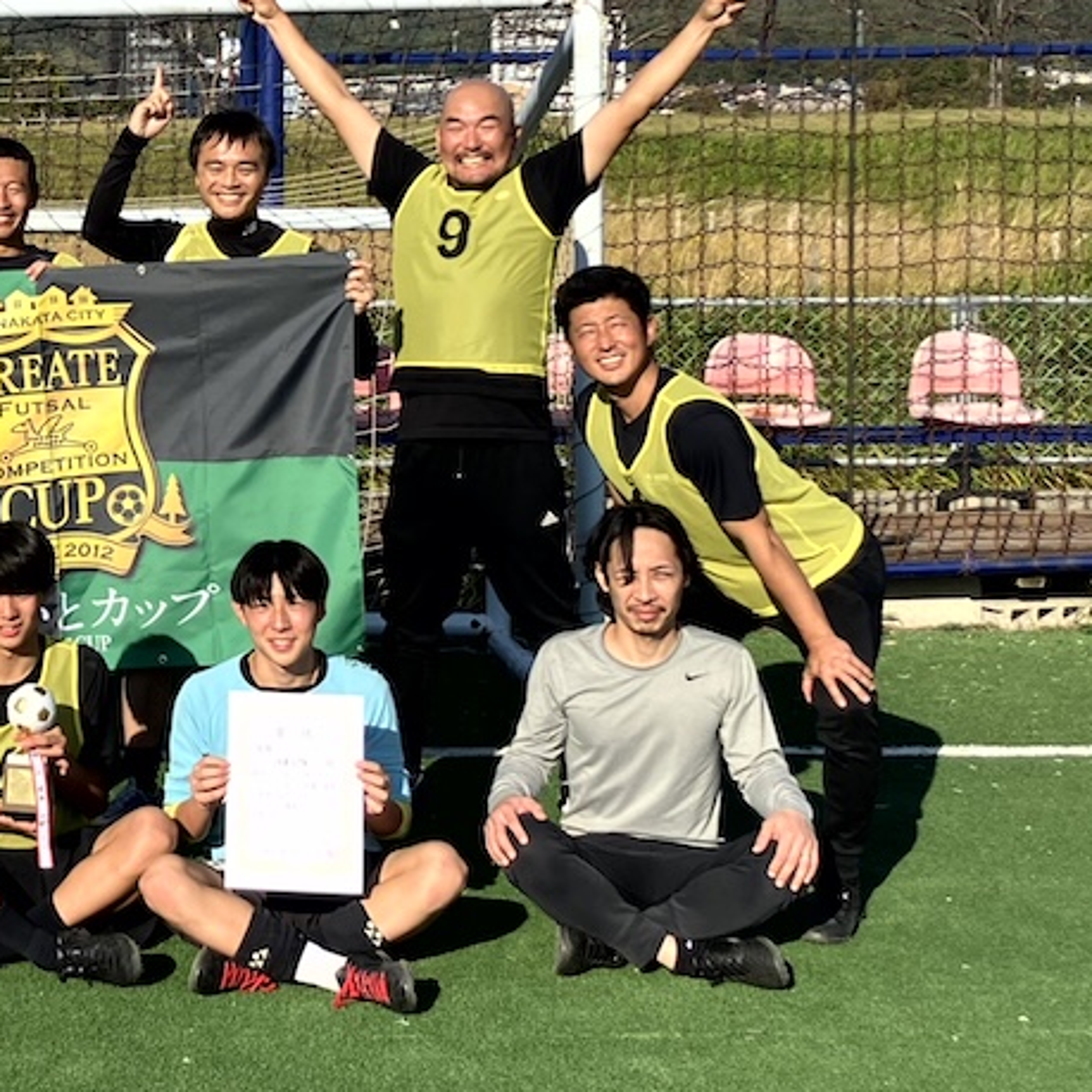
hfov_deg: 24.3
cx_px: 98
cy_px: 316
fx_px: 2463
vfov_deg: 24.8
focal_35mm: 69
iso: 32
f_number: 1.8
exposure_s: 1/2114
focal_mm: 3.99
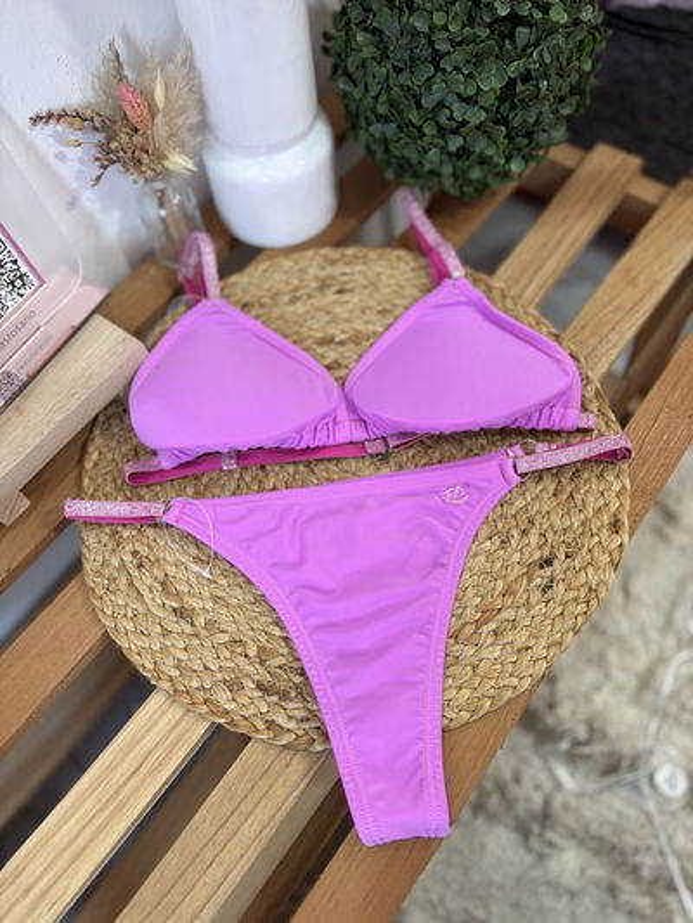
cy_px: 462
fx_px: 694
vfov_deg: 67.3
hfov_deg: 53.1
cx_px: 346
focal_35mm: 26
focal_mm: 5.96
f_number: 1.6
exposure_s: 1/118
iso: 125
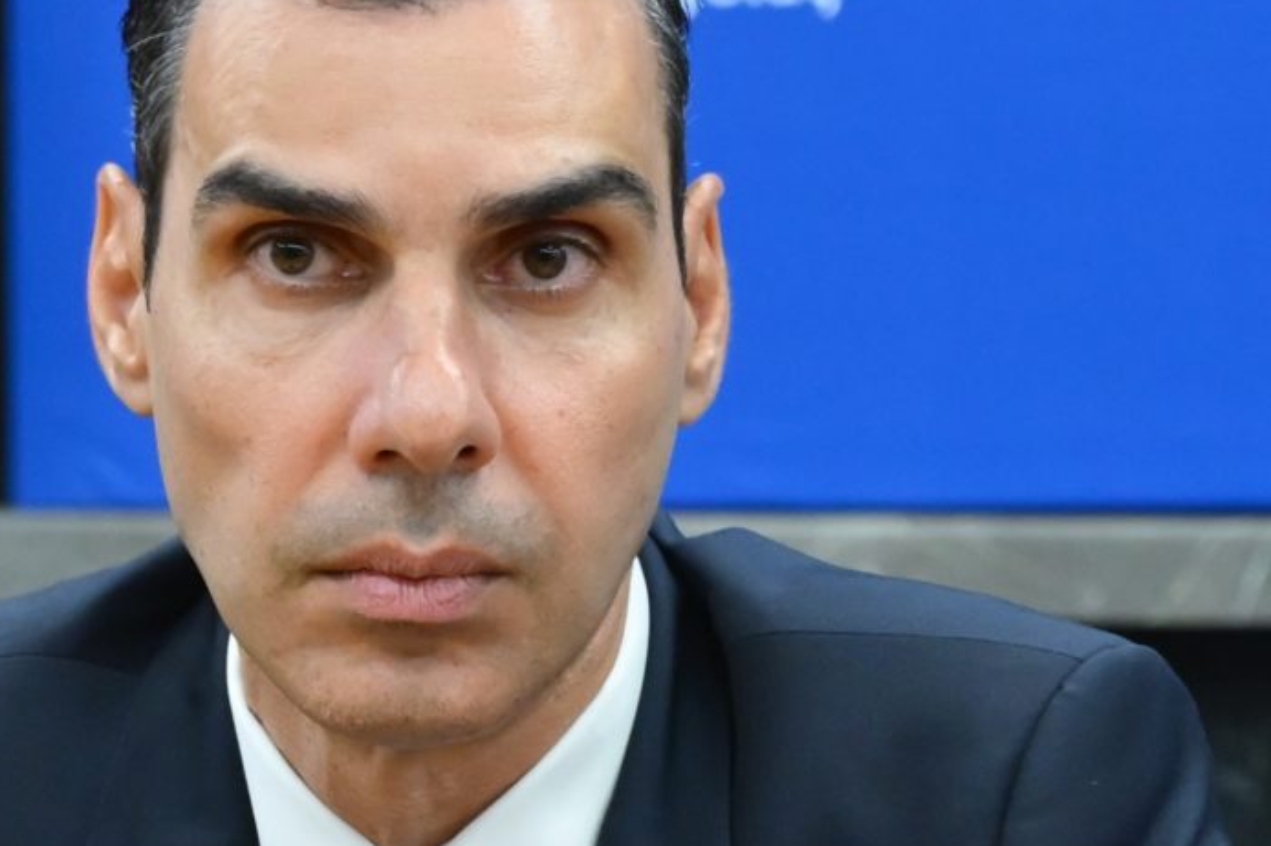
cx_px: 540
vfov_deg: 2.8
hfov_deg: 4.2
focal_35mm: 487
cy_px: 940
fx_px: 17185
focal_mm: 110
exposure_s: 1/160
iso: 4000
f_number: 4.5
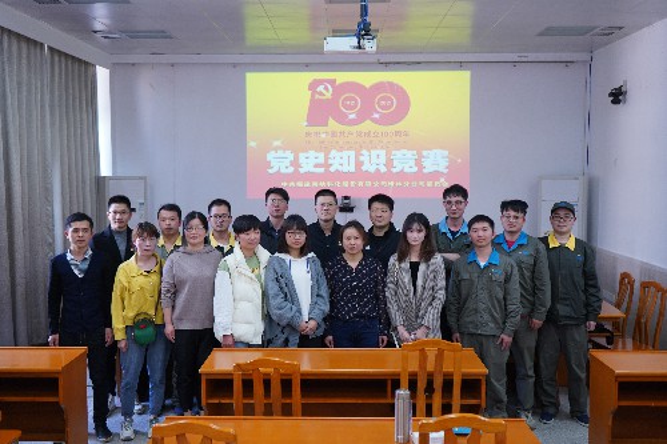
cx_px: 334
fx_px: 667
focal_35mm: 36
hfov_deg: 53.1
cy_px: 222
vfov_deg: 36.8
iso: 1000
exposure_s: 1/100
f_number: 4
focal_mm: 36
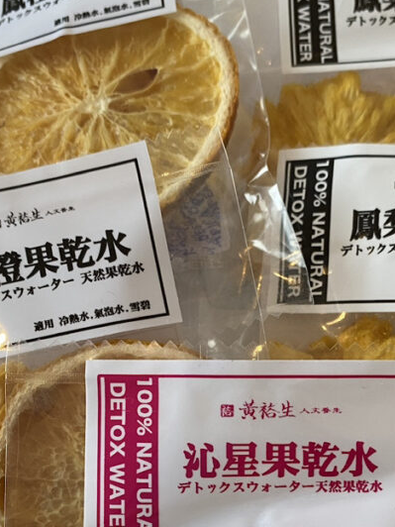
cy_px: 408
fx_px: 761
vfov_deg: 37.1
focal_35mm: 50
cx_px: 247
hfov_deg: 29.0
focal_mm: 4.25
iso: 125
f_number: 1.8
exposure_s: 1/59
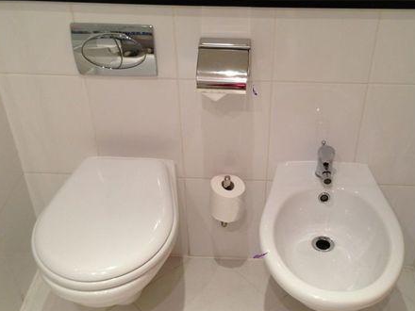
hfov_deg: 39.6
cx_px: 232
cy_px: 183
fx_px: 575
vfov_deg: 30.2
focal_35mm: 48
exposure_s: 1/20
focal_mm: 4.13
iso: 80
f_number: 2.4
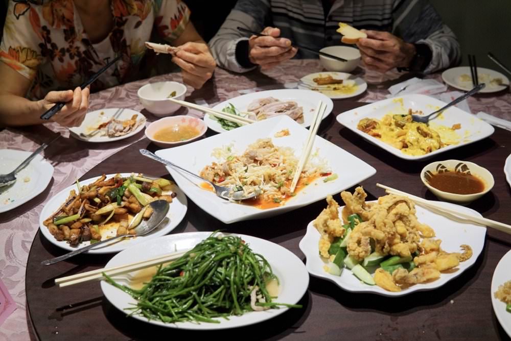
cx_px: 256
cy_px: 170
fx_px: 639
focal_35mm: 45
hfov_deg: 43.6
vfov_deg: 29.9
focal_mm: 30
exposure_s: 1/60
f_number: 4.5
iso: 100
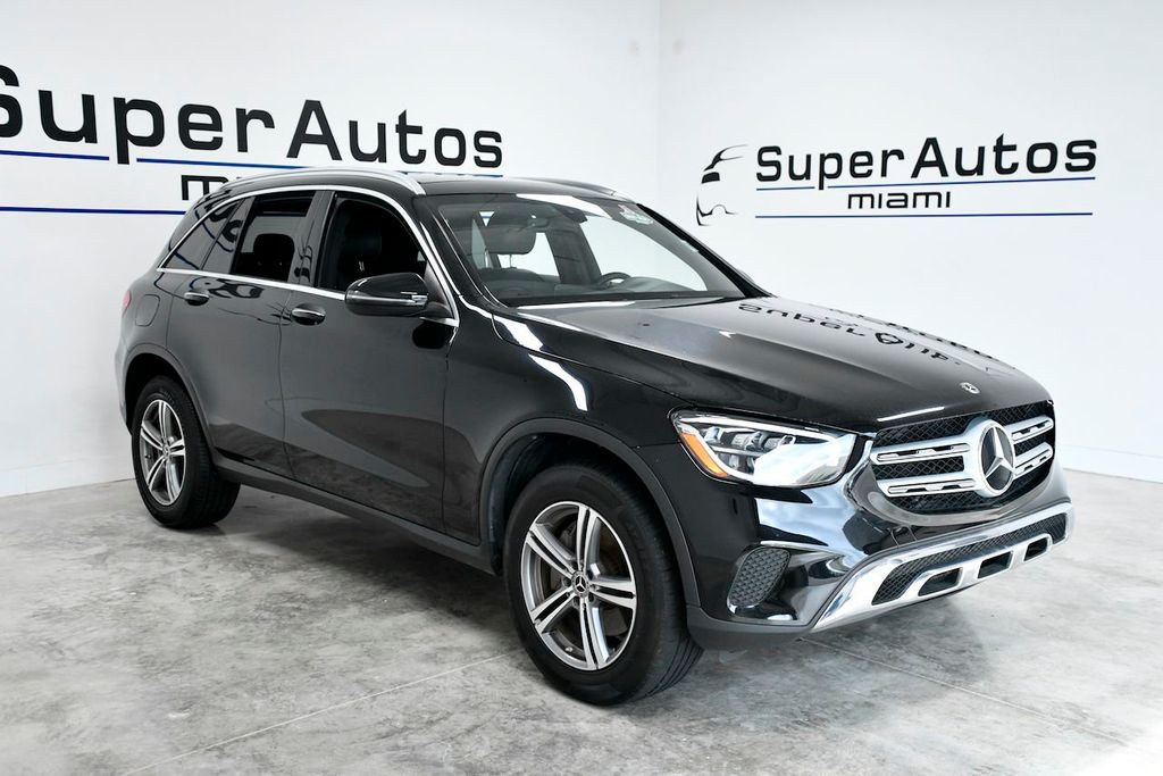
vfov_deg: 36.9
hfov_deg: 53.1
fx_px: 1163
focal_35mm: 36
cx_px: 582
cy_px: 388
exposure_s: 1/640
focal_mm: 36
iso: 1600
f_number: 4.5
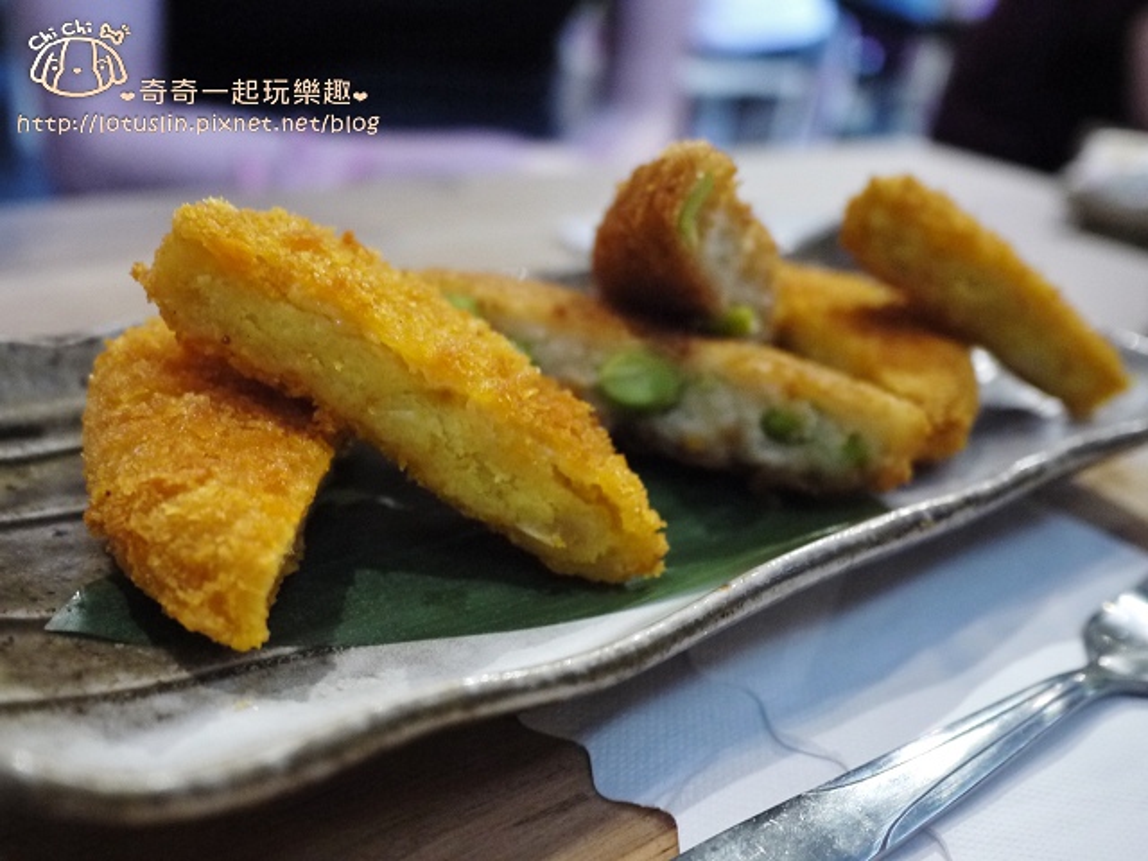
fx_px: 929
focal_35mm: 28
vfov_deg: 49.7
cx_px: 574
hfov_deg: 63.4
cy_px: 430
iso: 800
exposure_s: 1/30
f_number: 2.5
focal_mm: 14
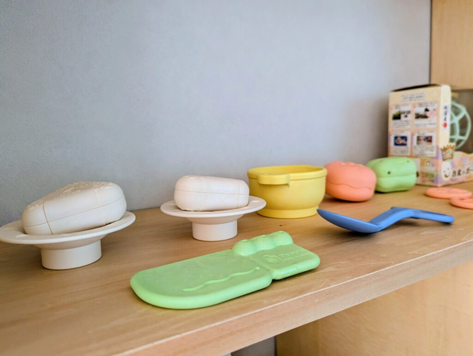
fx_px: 328
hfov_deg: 71.5
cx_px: 236
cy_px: 178
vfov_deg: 56.9
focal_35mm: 24
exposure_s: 1/50
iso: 192
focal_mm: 6.81
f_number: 1.85
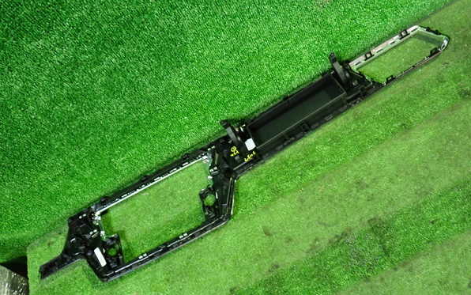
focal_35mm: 32
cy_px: 139
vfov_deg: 39.5
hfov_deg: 59.6
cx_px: 236
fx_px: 411
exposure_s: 1/30
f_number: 2.3
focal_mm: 5.4
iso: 640
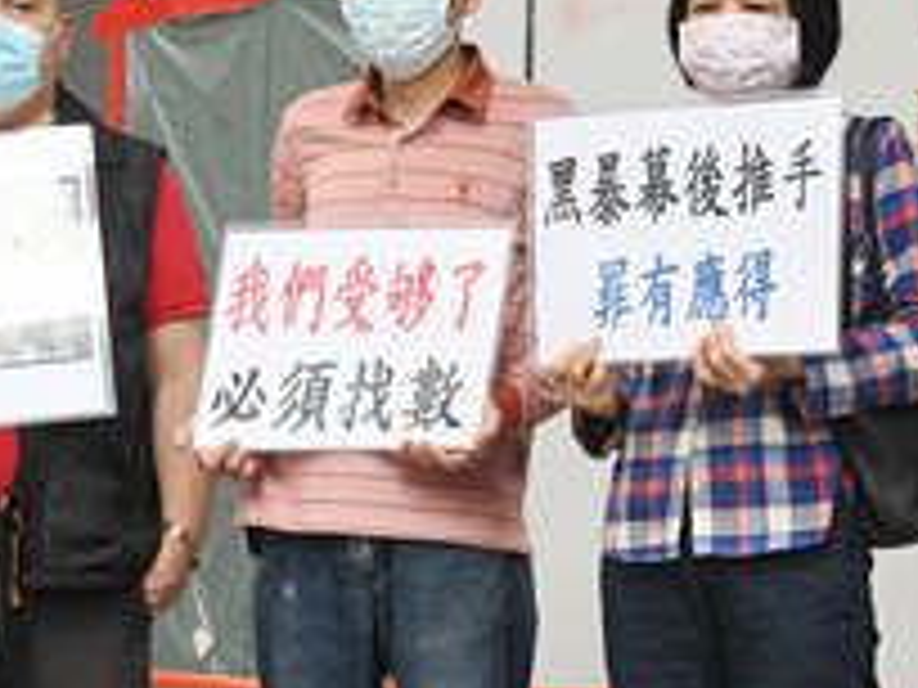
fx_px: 4959
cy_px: 481
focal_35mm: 187
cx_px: 644
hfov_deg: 10.6
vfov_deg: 7.9
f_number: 8
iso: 1000
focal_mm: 66
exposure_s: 1/200
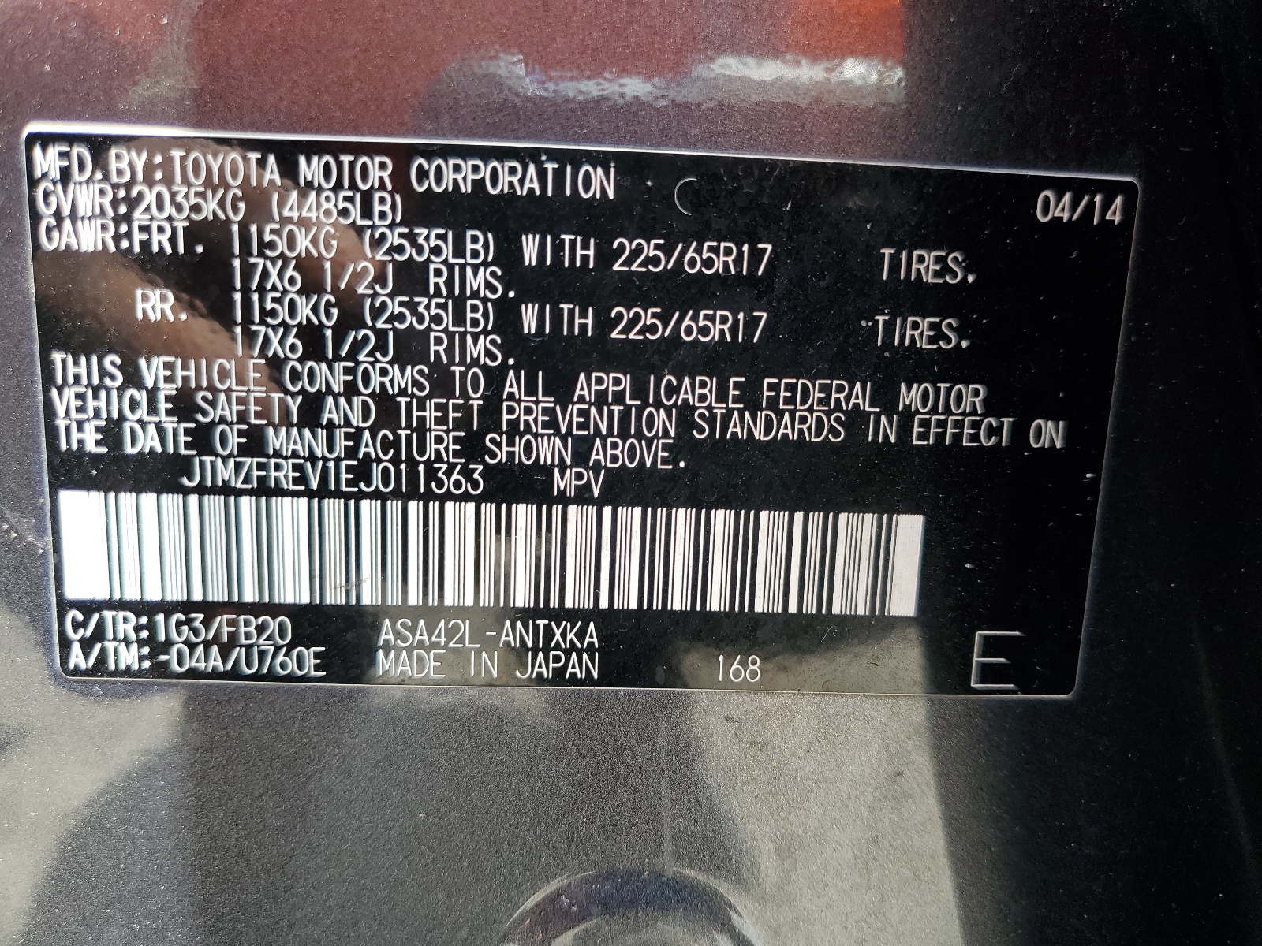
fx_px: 948
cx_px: 631
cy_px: 473
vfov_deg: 53.1
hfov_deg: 67.3
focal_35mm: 26
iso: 50
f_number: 1.5
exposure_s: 1/213
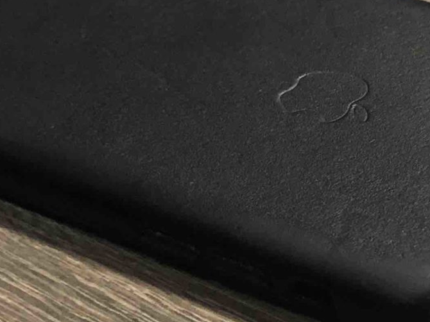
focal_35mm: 107
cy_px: 117
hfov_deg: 17.1
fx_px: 1329
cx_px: 581
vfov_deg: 13.8
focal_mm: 3.99
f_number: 1.8
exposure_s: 1/15
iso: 80
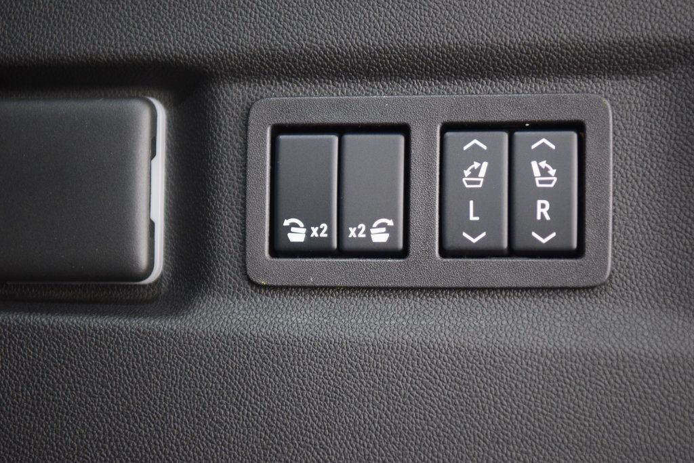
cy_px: 232
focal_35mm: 105
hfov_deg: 19.5
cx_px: 347
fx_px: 2024
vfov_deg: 13.0
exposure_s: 1/6
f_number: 2.8
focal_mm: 70
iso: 1600
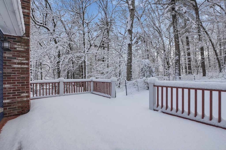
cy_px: 75
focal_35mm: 16
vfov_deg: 71.9
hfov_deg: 95.1
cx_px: 113
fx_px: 103
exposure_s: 1/4000
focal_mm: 11
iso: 400
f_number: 7.1
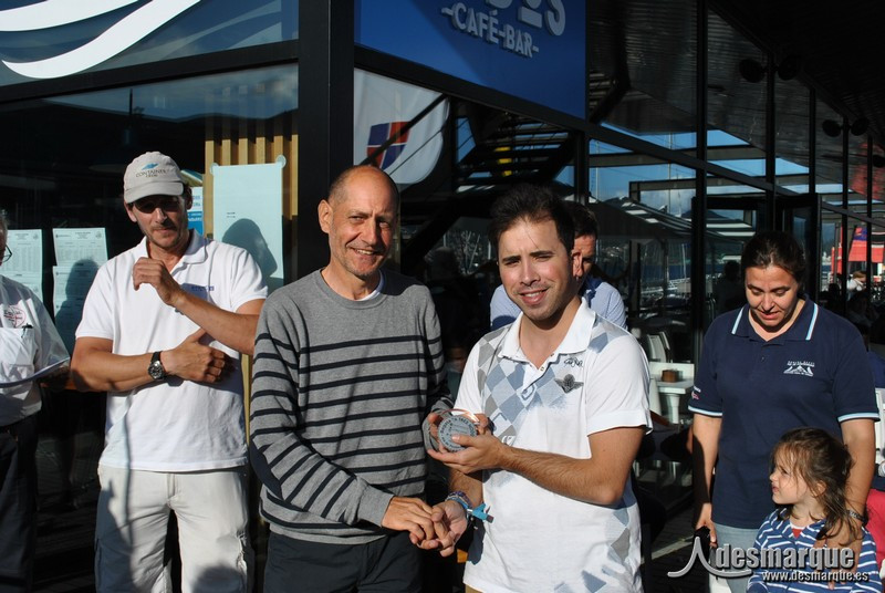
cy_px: 296
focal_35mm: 39
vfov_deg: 34.3
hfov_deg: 49.5
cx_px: 442
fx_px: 960
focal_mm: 26
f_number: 9
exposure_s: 1/320
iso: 100
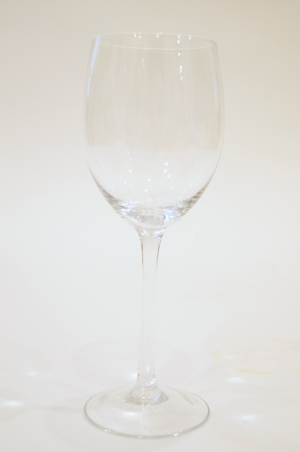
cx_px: 150
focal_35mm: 52
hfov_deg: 25.7
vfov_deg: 37.9
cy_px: 226
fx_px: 658
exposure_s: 1/60
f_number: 5
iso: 2000
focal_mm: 35
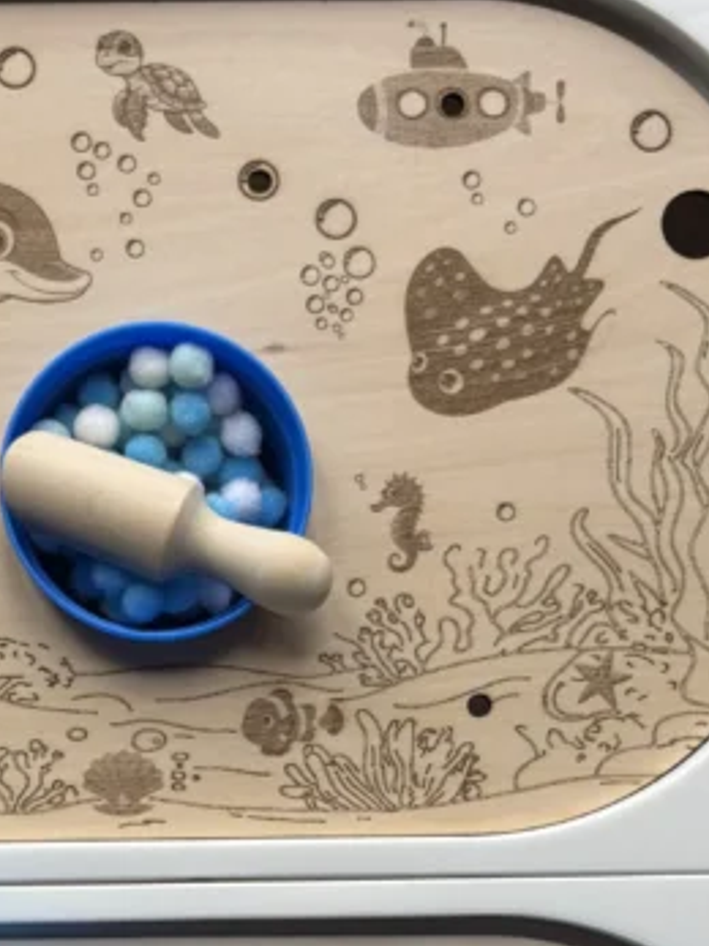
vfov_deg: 30.9
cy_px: 829
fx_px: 1640
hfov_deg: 24.2
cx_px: 185
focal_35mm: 60
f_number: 1.6
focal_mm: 5.96
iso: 64
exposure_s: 1/121
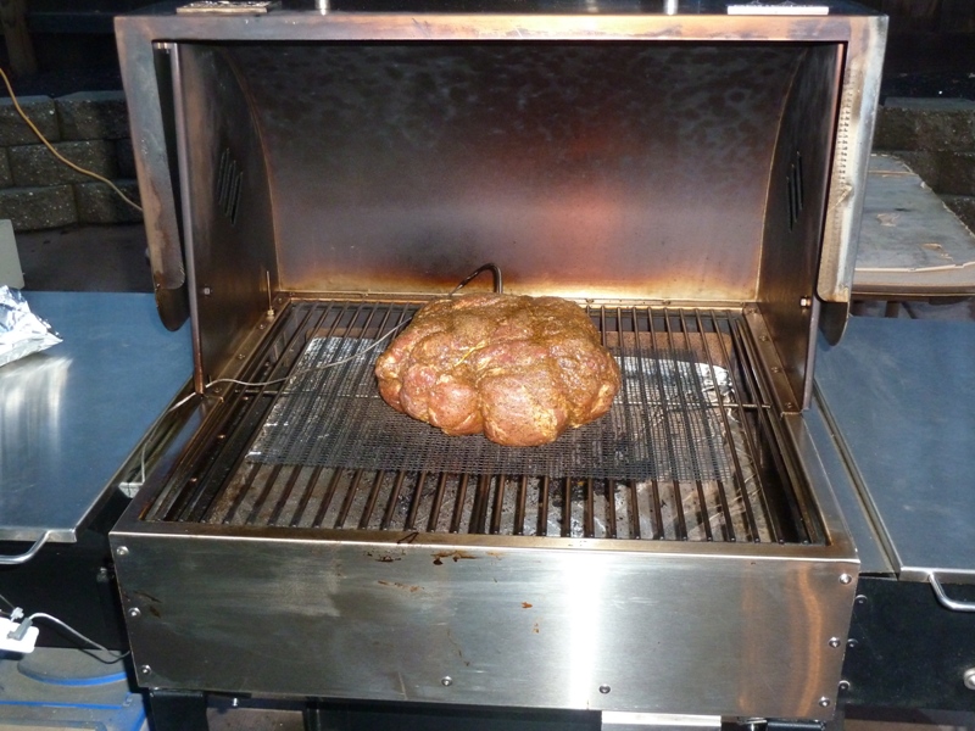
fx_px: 1042
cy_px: 366
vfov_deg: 38.7
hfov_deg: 50.1
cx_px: 488
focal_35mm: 37
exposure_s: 1/8
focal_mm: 6.1
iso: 400
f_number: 3.6
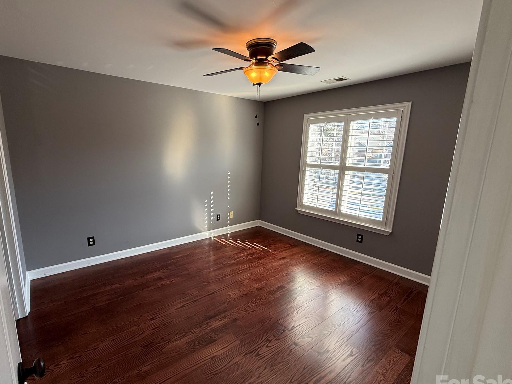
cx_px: 225
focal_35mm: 17
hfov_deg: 90.6
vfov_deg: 74.7
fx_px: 251
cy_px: 199
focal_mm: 2.22
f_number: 2.2
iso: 100
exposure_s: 1/120
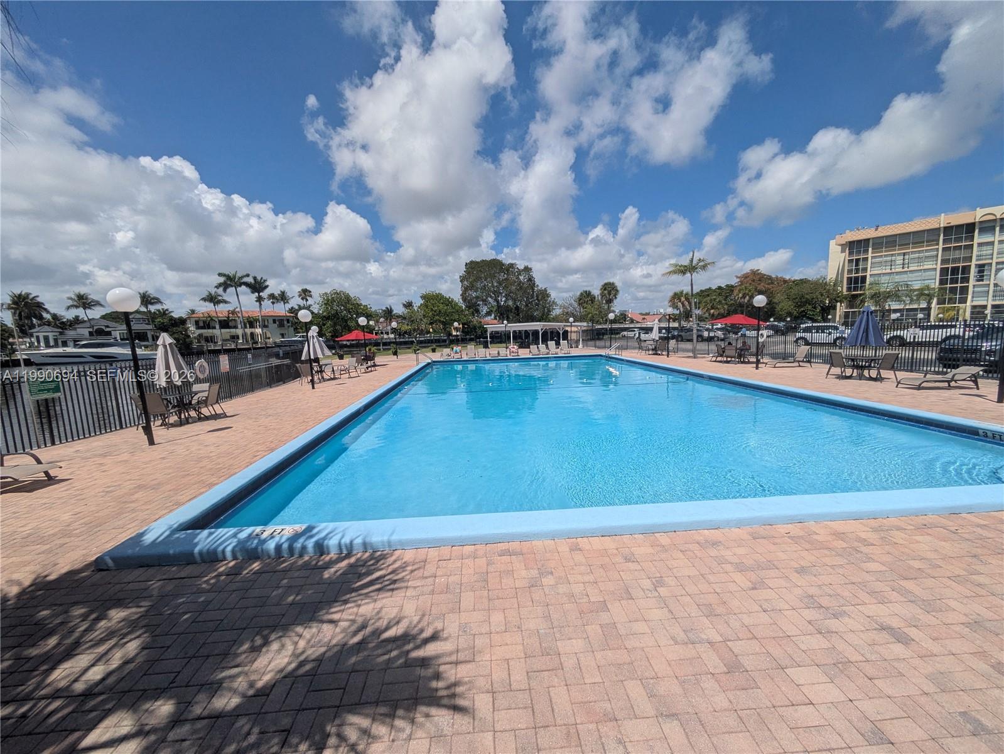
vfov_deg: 85.7
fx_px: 406
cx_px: 502
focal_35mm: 14
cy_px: 377
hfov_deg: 102.1
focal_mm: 1.83
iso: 46
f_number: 2.2
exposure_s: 1/3704
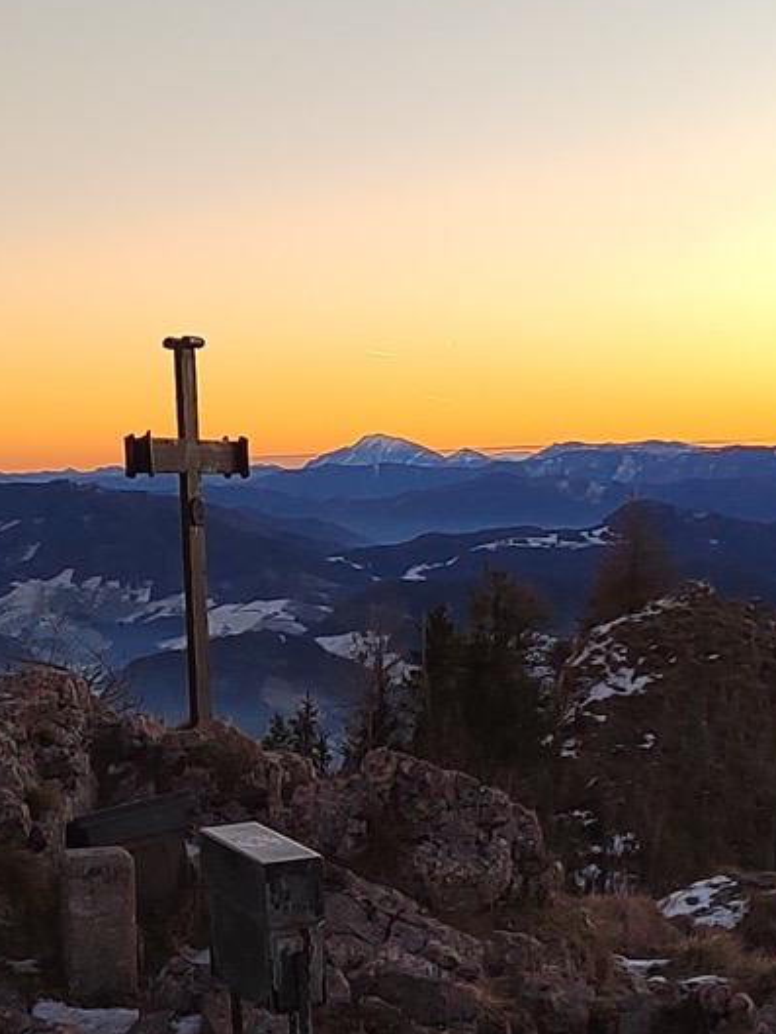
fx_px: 2659
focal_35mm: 89
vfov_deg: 22.0
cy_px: 571
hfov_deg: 16.5
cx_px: 178
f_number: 1.9
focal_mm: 5.52
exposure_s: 1/110
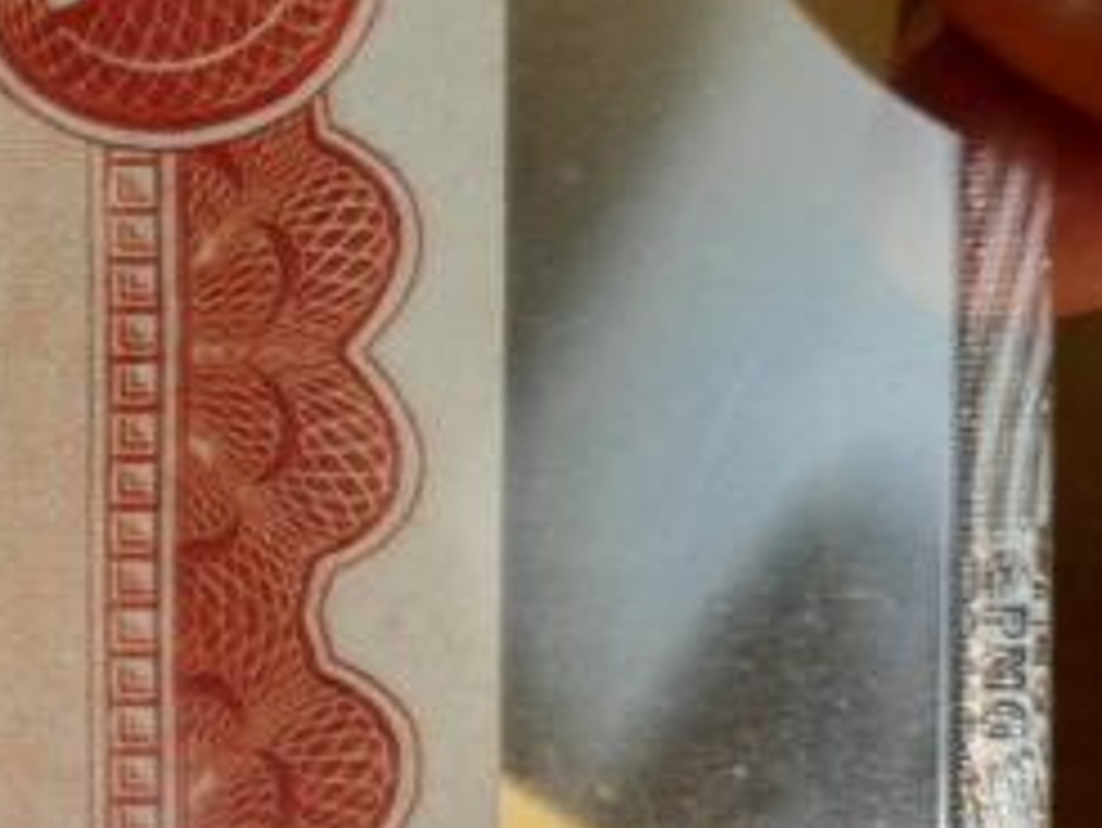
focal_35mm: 154
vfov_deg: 9.6
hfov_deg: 10.4
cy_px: 657
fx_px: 4905
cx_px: -1840
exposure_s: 1/680
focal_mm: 7.62
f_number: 1.6
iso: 50
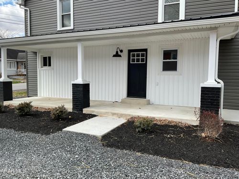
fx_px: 200
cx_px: 120
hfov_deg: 61.7
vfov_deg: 48.2
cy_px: 90
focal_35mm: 29
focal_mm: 3
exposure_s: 1/613
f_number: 1.8
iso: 16
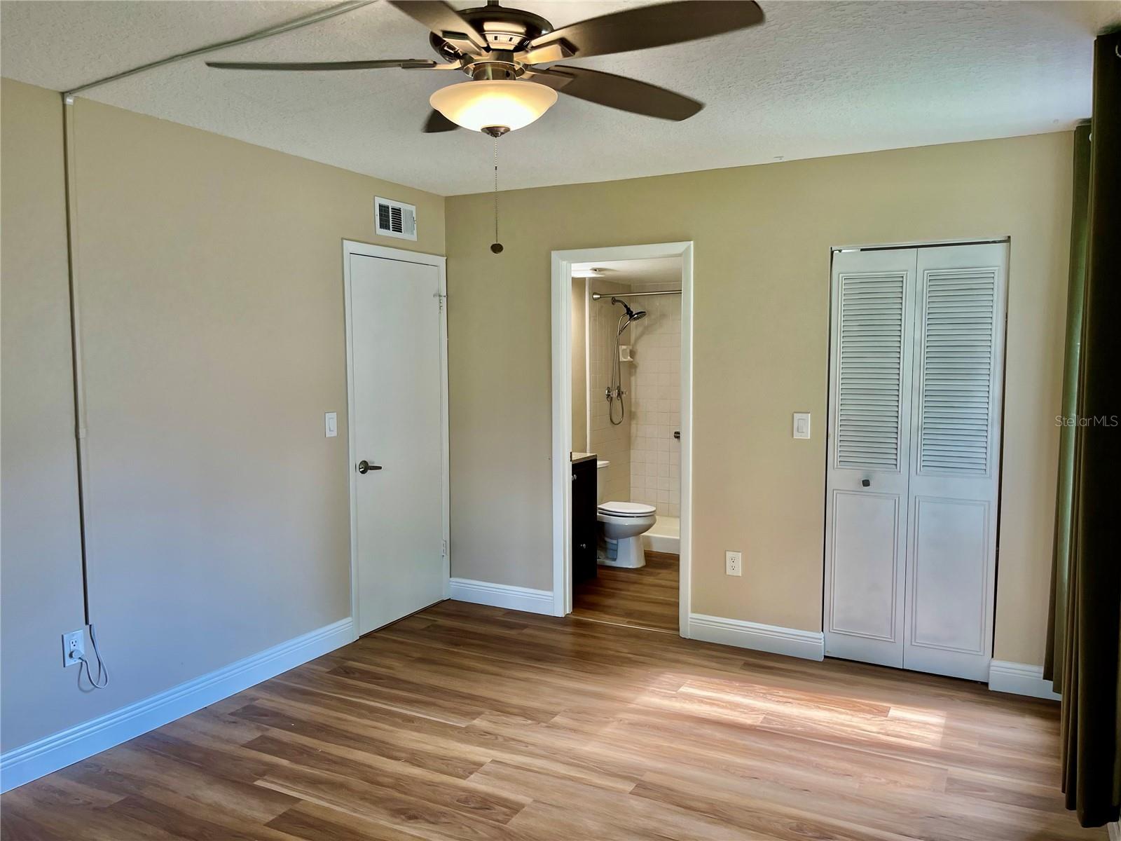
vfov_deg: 53.1
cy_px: 420
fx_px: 842
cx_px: 560
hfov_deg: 67.3
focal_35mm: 26
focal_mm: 5.1
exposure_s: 1/120
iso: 50
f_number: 1.6
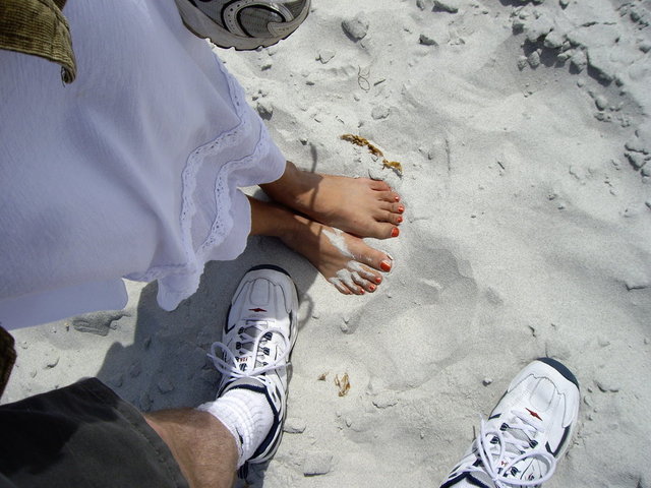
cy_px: 244
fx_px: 715
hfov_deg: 49.0
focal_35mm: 38
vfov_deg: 37.7
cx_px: 326
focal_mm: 6.2
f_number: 4.3
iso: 50
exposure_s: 1/1000
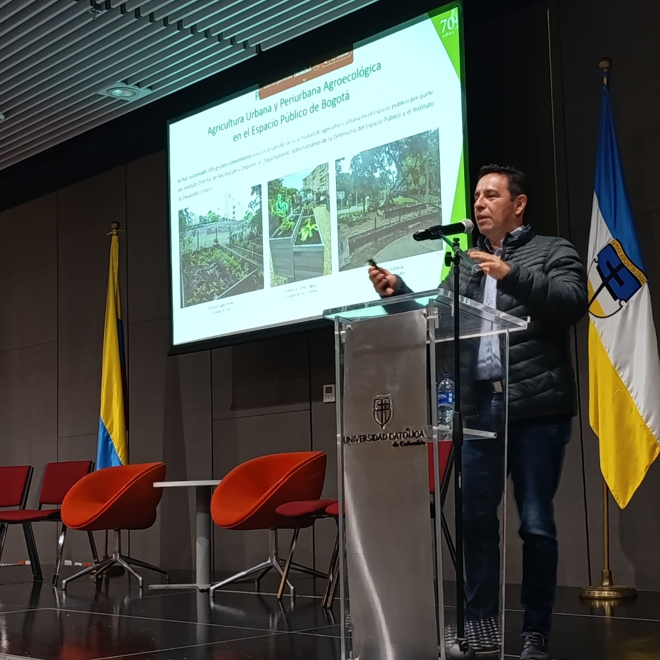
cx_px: 406
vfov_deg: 31.1
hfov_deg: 31.0
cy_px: 326
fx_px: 1186
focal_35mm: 55
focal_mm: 6.14
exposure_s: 1/40
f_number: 1.6
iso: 1000
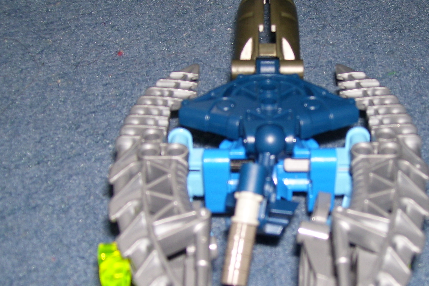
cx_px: 281
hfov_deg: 35.3
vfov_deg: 24.2
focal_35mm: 56
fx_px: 667
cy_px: 165
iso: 80
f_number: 2.7
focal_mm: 6
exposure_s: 1/60
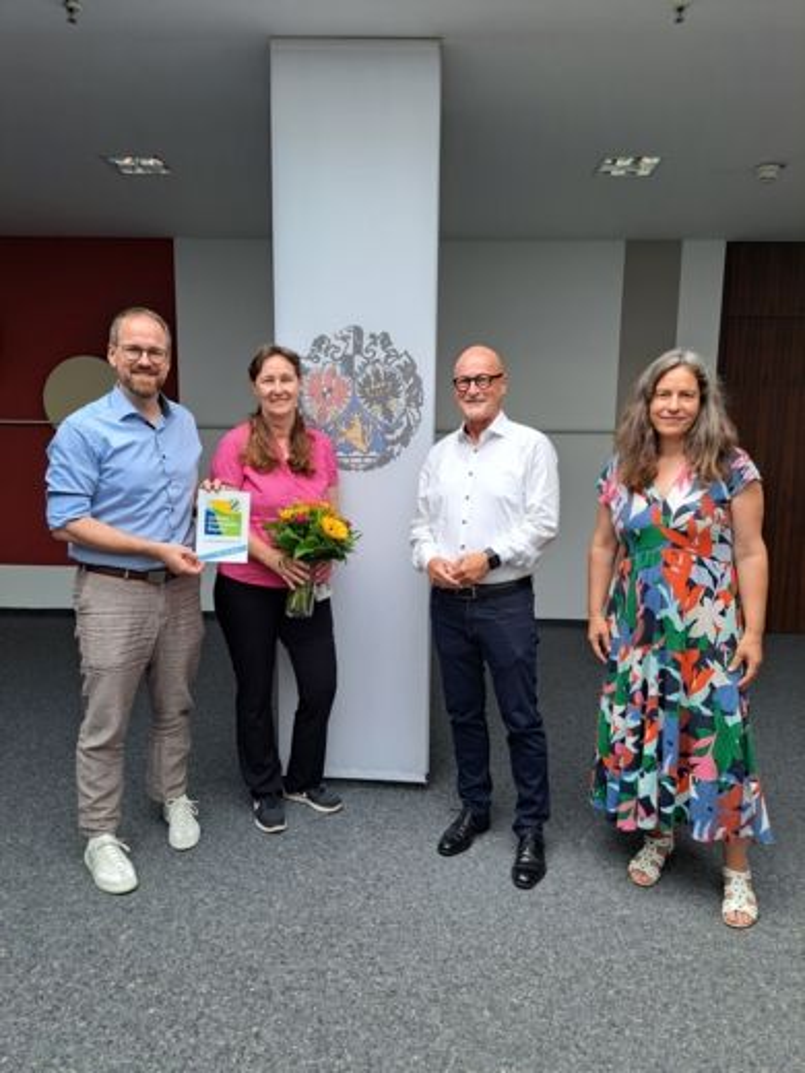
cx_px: 402
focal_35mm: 24
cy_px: 536
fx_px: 744
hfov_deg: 56.8
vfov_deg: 71.6
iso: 50
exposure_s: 1/157
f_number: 1.8
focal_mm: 5.23
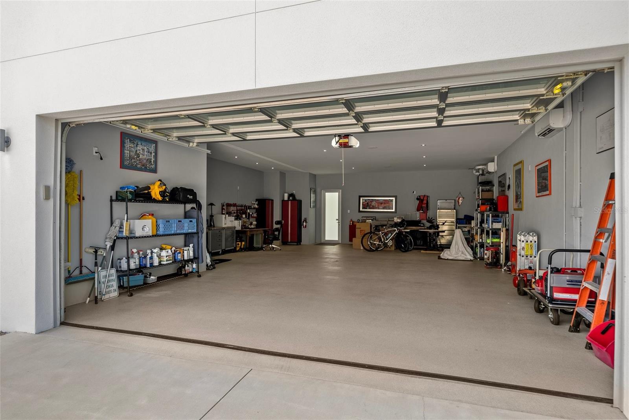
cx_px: 314
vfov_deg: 64.6
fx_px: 332
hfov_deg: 86.9
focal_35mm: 19
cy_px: 210
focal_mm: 19
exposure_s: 1/50
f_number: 7.1
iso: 500
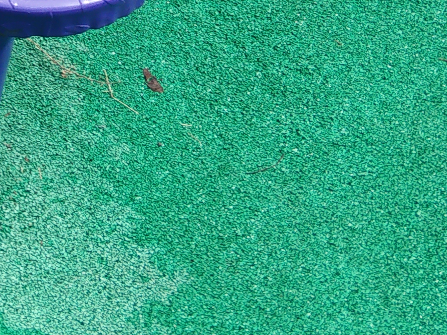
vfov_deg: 11.6
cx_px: -442
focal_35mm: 116
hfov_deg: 14.3
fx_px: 1497
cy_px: -299
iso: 100
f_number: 1.8
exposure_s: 1/853
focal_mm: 3.82
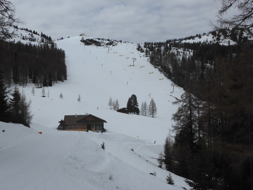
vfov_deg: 34.3
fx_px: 307
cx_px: 126
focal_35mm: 42
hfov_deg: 44.8
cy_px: 95
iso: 100
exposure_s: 1/1600
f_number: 4.5
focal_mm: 7.5
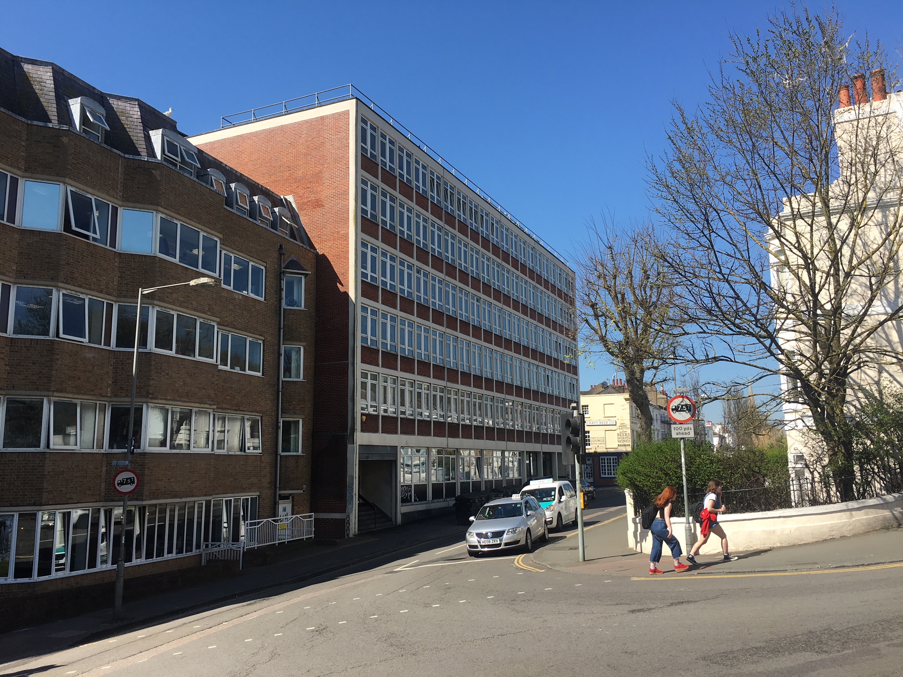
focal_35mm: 29
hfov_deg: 61.7
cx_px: 452
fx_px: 756
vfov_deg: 48.2
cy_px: 338
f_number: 2.2
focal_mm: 4.15
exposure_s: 1/1221
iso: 25
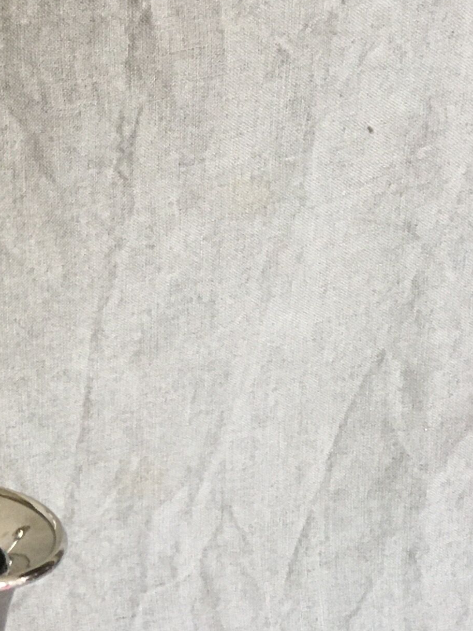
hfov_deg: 14.2
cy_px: 564
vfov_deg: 20.1
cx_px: -273
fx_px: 1748
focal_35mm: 96
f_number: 2.2
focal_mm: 4.15
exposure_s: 1/33
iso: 200
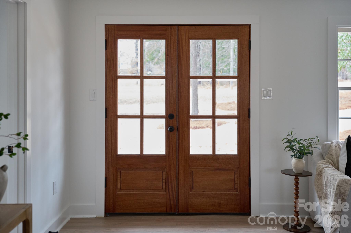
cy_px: 116
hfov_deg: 45.5
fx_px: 419
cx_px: 176
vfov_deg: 31.1
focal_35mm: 43
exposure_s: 1/400
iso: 1600
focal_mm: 43
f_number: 2.8
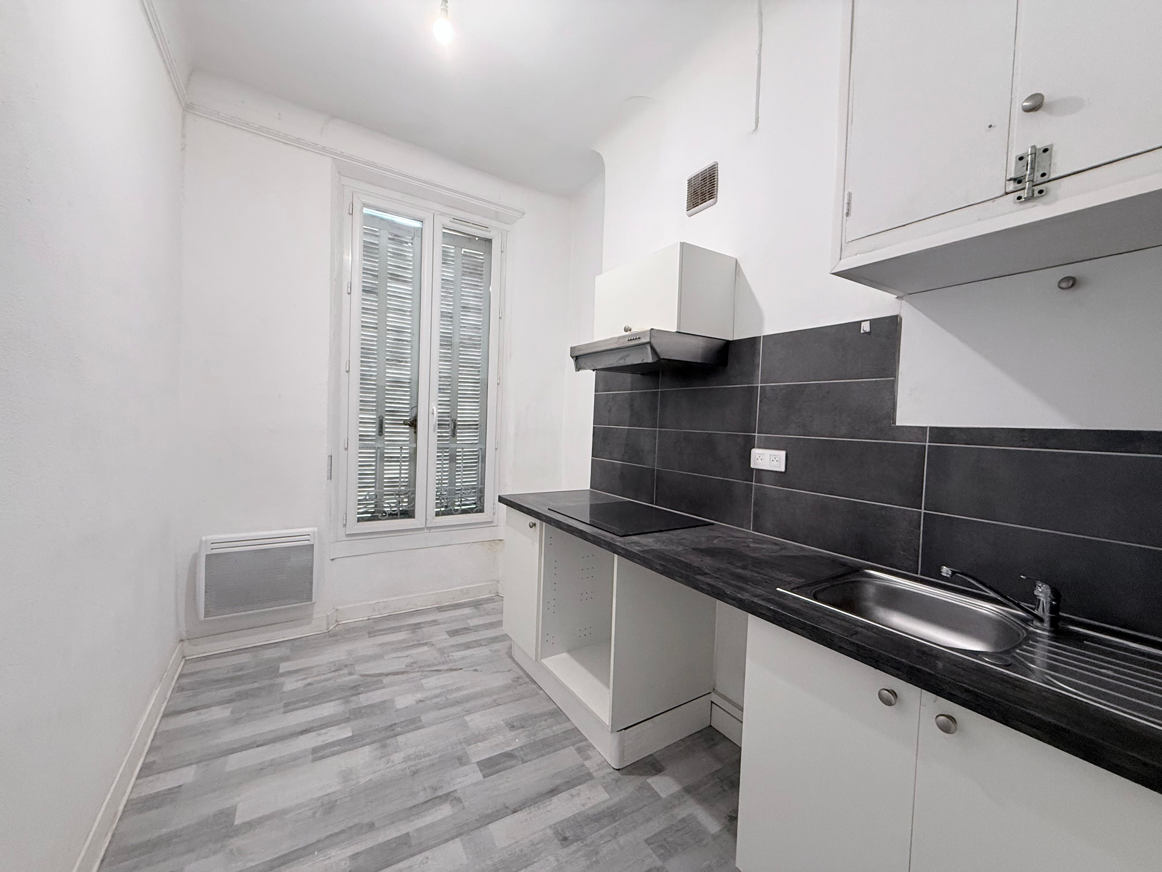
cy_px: 436
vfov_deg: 85.7
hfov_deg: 102.1
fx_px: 470
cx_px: 581
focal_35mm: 14
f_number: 2.2
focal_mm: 2.22
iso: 320
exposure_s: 1/50
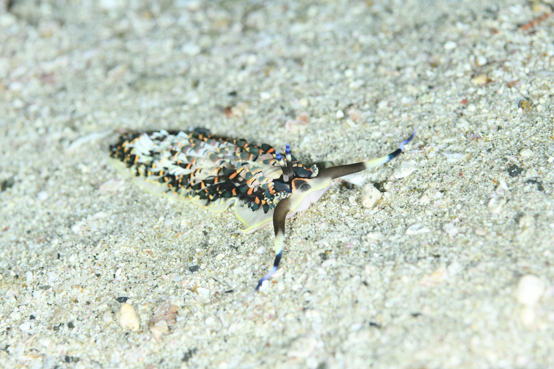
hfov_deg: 19.5
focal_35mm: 105
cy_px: 184
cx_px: 277
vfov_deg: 13.0
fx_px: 1616
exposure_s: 1/250
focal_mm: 105
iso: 100
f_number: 9
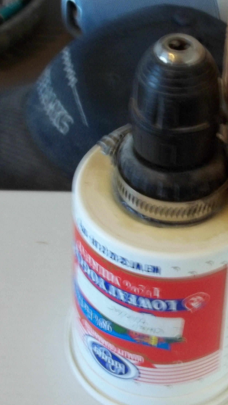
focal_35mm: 69
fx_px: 741
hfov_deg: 17.2
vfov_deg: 30.6
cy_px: 197
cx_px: 212
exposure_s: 1/15
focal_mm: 5.9
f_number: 3.3
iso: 160
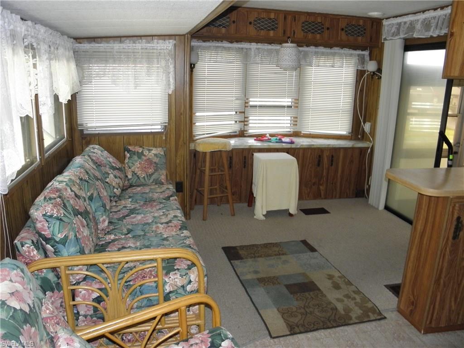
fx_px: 375
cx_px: 232
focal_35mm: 28
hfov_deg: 63.4
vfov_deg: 49.7
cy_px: 174
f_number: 3.5
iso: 160
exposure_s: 1/30
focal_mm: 5
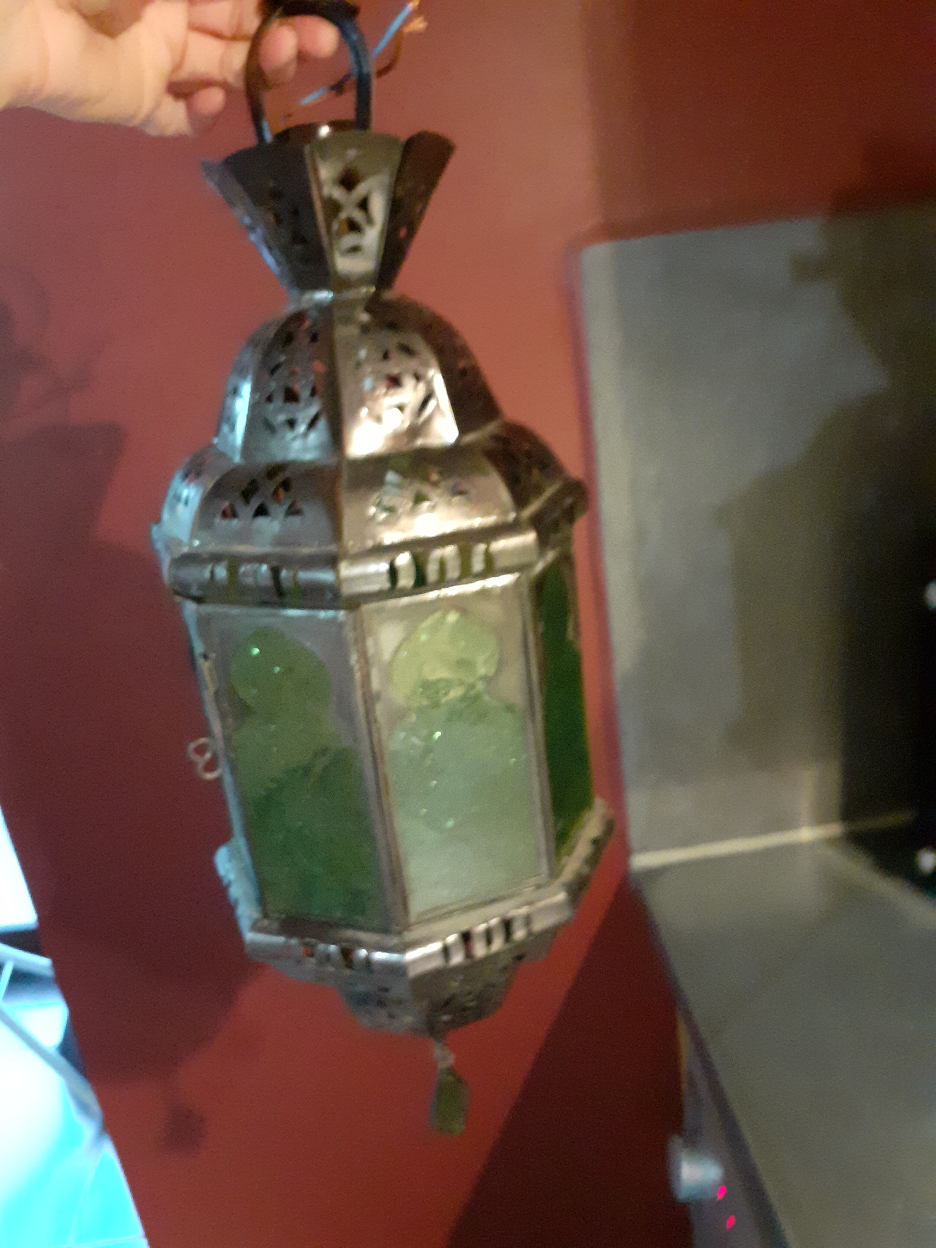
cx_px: 468
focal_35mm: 27
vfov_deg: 65.3
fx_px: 973
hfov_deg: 51.4
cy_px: 624
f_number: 1.9
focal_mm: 3.6
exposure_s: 1/20
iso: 800
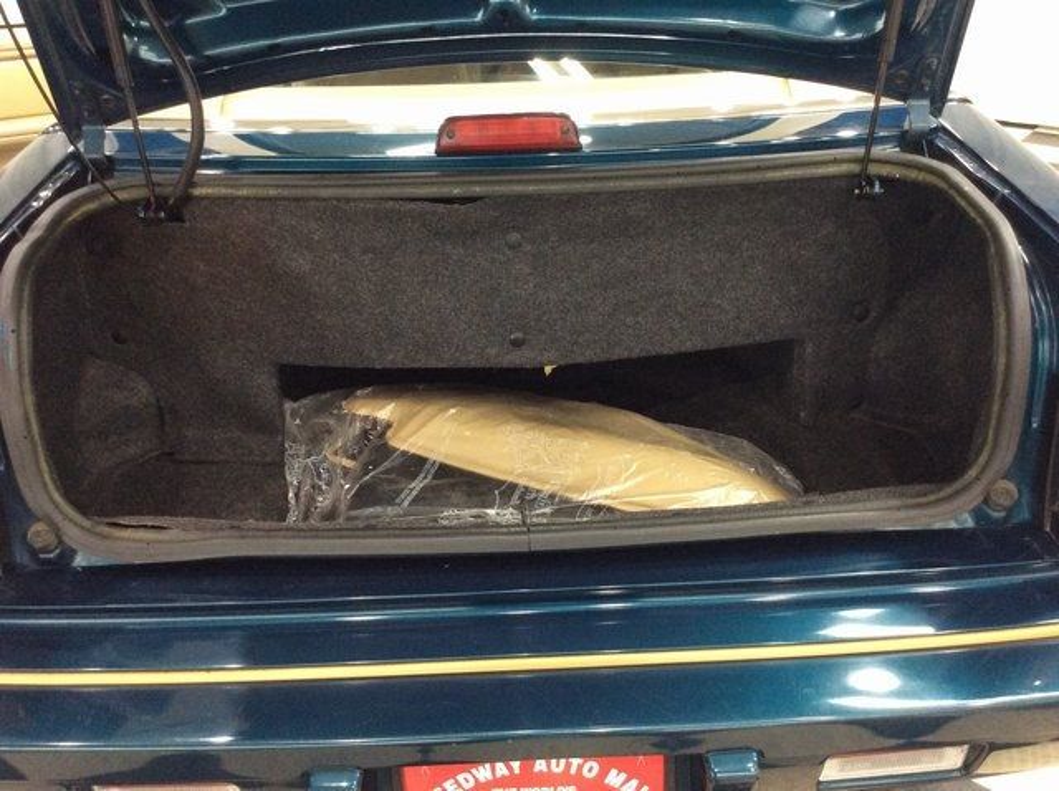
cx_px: 530
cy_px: 396
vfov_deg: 44.1
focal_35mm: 32
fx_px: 978
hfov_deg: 56.9
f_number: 2.4
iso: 200
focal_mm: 3.3
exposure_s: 1/24
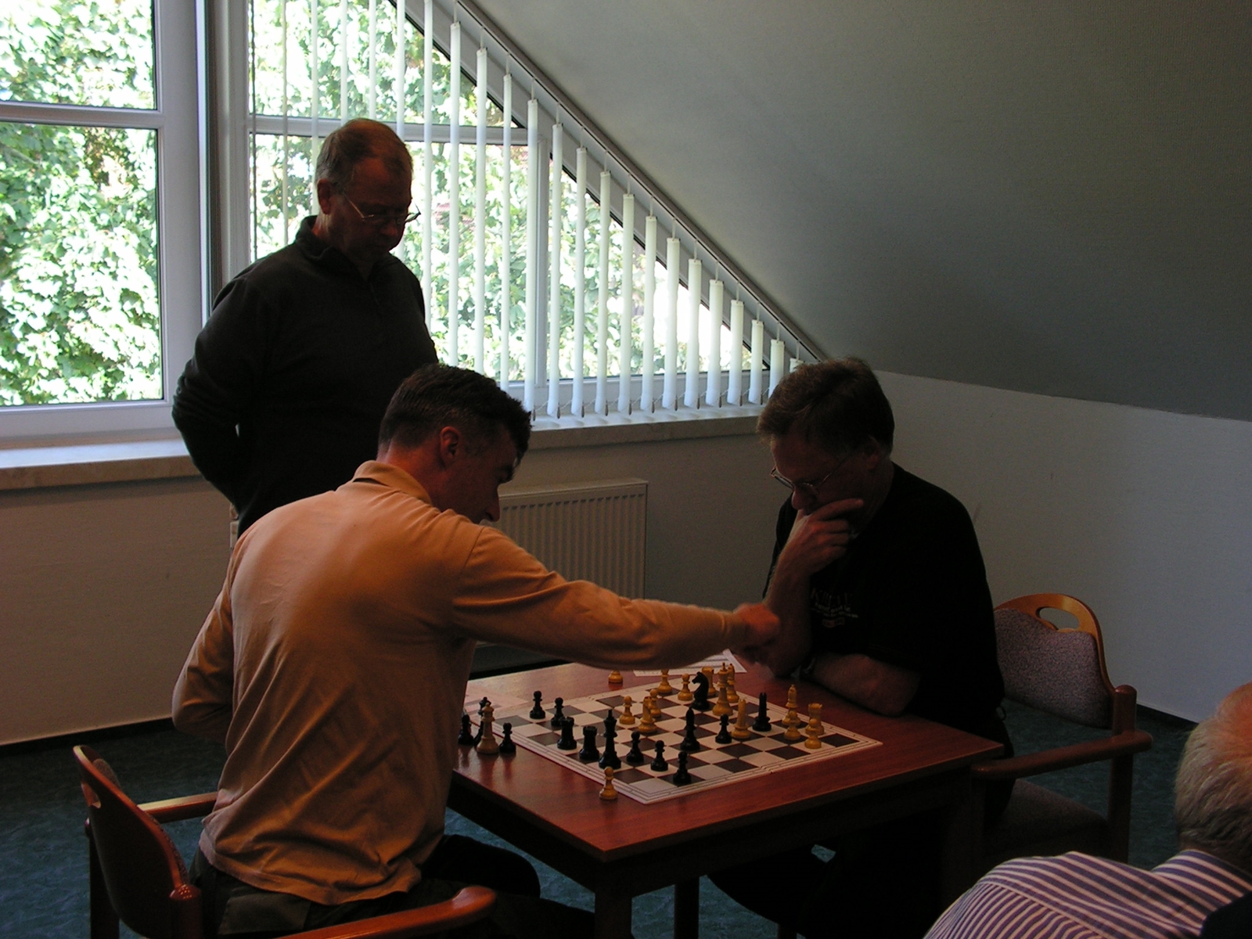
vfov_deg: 32.9
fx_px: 1591
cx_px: 626
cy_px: 470
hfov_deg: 42.9
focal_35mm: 44
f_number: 3.2
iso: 80
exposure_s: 1/40
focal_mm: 7.4
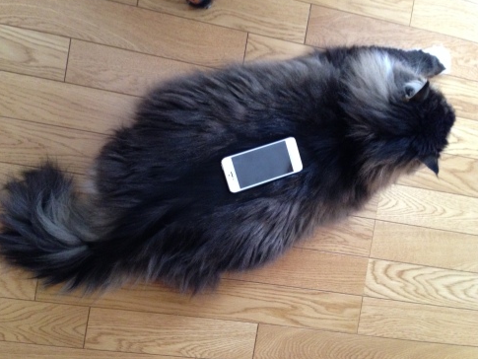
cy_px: 178
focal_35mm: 34
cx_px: 237
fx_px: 470
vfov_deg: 41.8
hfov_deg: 53.9
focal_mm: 4.12
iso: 400
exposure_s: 1/20
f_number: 2.4
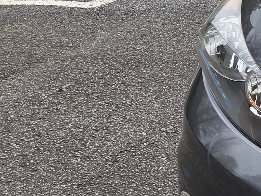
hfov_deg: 16.0
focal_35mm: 95
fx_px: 716
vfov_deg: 15.5
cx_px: 526
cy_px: 61
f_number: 1.8
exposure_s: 1/1681
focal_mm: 5.4
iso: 80
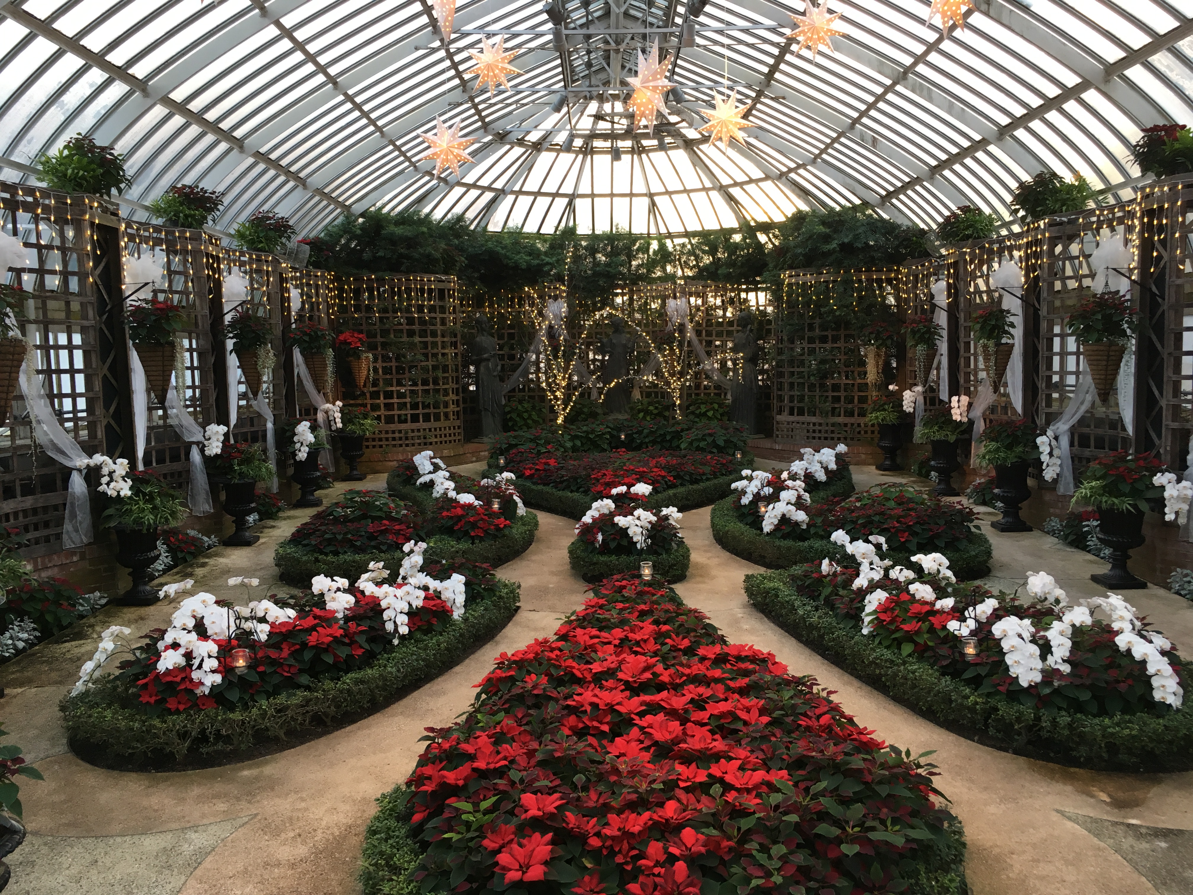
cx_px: 596
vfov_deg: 48.2
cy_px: 448
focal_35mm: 29
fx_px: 999
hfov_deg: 61.7
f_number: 2.2
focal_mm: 4.15
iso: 25
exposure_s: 1/30
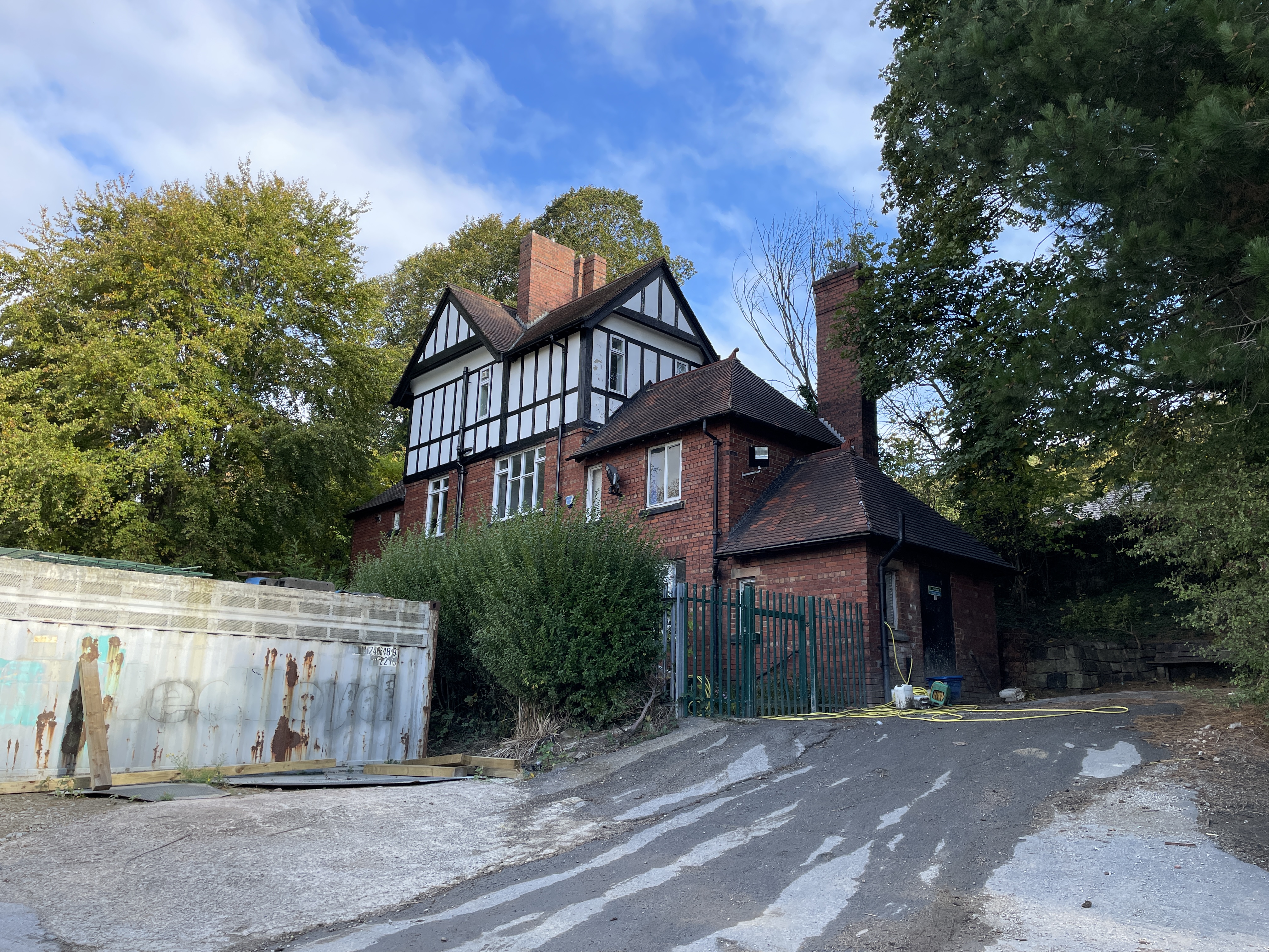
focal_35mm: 26
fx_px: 953
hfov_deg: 67.3
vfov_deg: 53.1
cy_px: 476
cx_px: 634
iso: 32
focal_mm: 4.2
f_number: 1.6
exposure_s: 1/917
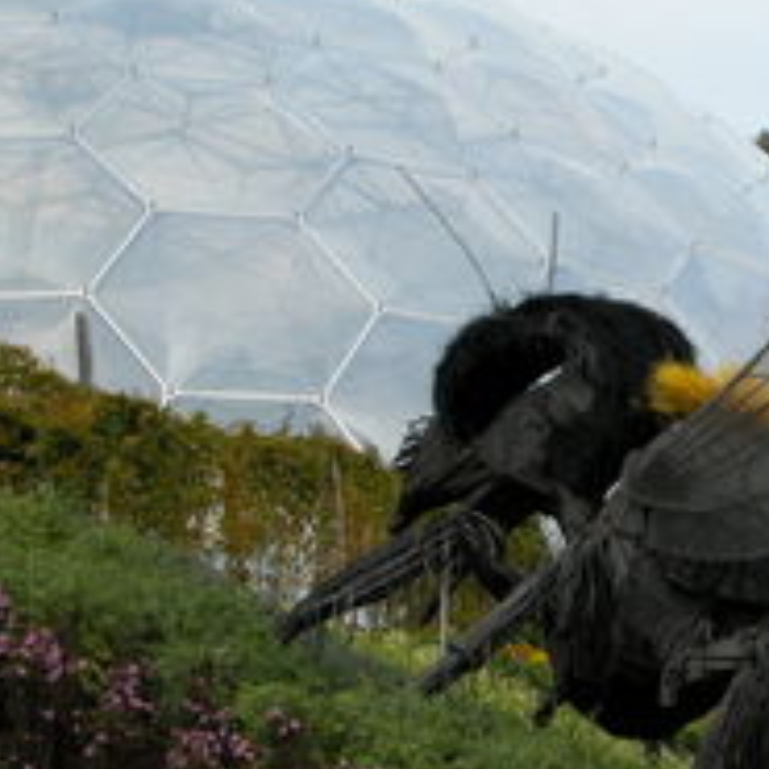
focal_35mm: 111
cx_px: 723
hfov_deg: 15.5
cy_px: 403
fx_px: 2790
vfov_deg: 15.7
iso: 100
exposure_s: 1/320
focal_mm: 14.7
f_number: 5.6
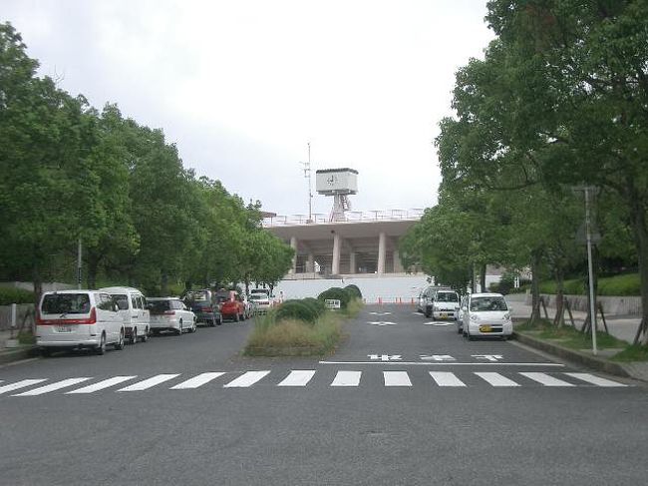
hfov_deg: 31.2
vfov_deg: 23.6
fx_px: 1160
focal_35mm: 62
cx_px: 324
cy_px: 243
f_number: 3.5
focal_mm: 10.2
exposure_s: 1/400
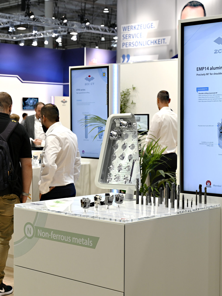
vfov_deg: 26.7
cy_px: 148
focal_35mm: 73
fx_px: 624
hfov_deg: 20.1
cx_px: 86
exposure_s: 1/60
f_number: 5.6
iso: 450
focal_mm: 50
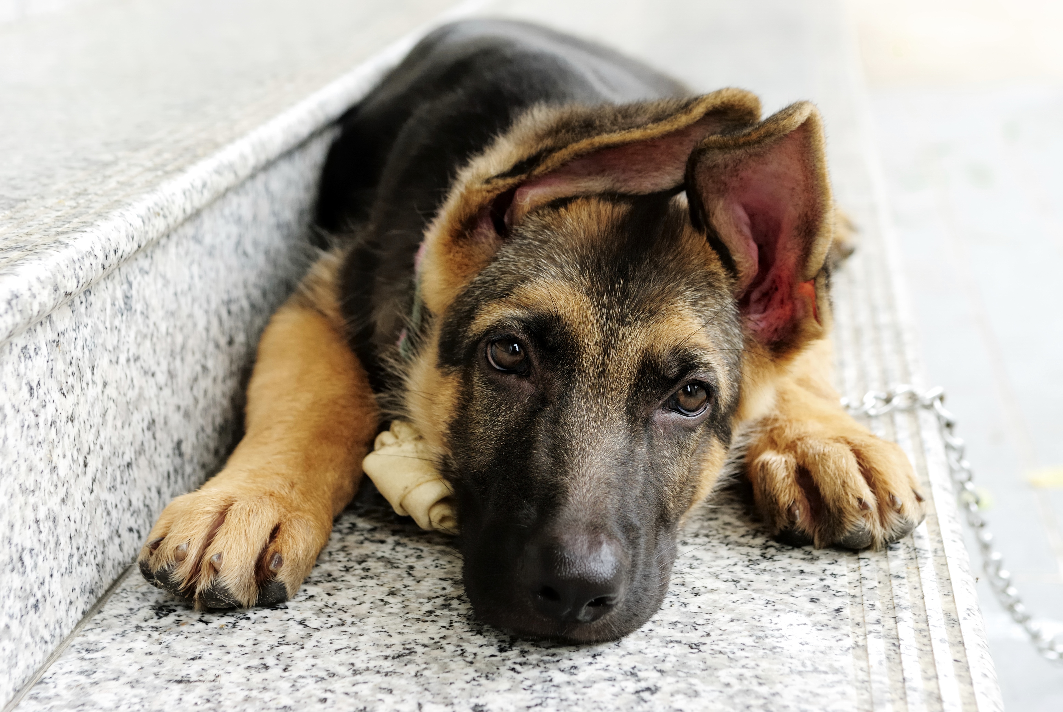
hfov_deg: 28.0
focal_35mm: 72
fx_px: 2129
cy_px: 356
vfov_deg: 19.0
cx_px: 532
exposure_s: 1/90
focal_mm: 48
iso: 200
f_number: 5.6
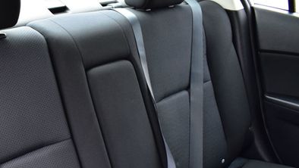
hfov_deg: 39.0
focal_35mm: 51
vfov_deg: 23.2
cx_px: 61
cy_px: 137
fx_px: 405
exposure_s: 1/20
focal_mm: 20
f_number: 6.3
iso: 400
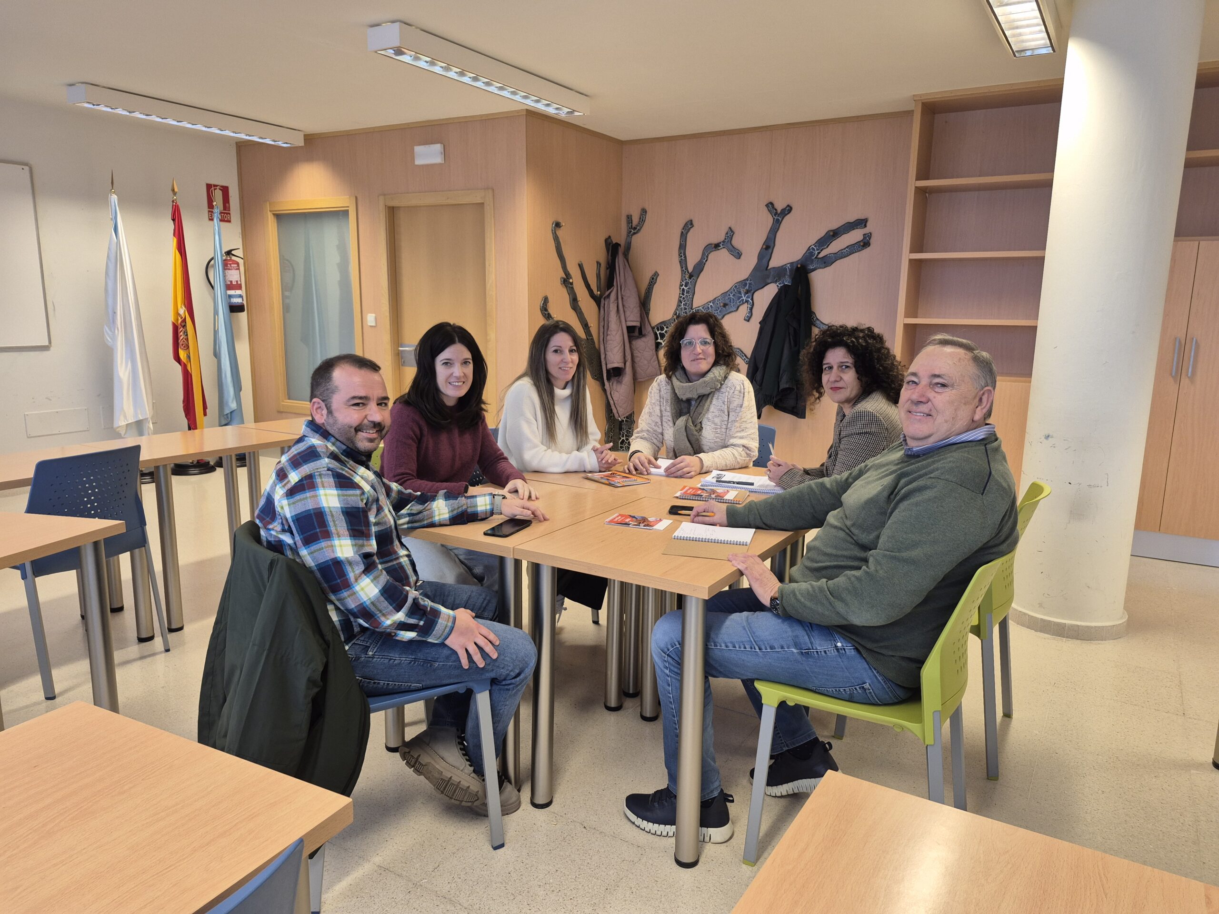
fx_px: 810
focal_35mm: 23
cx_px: 610
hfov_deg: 73.9
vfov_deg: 58.9
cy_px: 457
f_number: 1.8
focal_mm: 5.4
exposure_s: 1/100
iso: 100
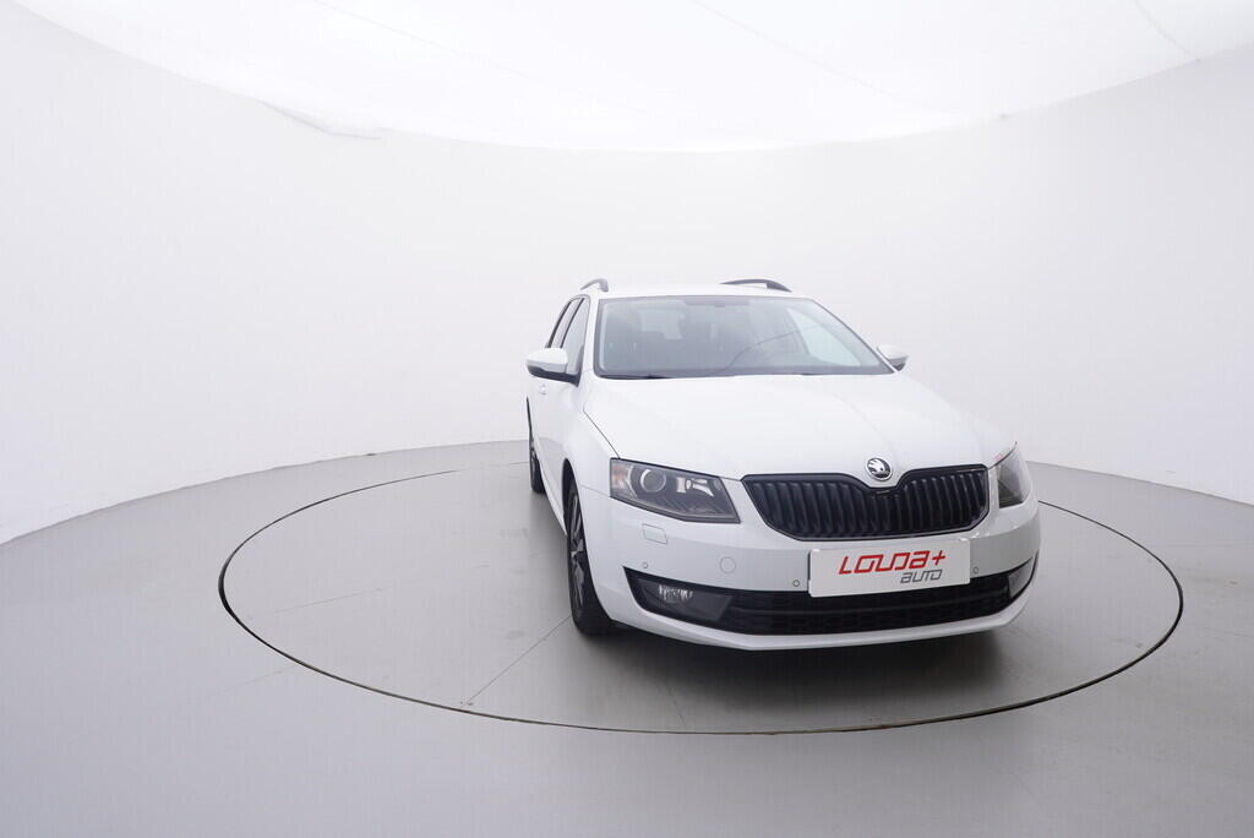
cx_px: 627
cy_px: 419
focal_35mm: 22
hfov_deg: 77.3
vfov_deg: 56.2
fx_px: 784
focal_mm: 15
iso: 200
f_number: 5
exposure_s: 1/80
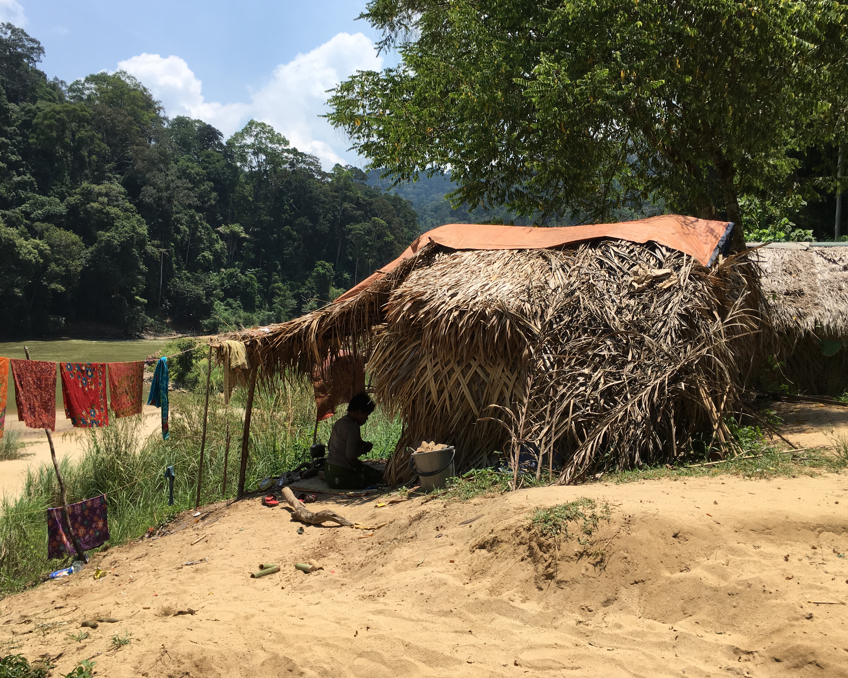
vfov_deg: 47.1
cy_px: 331
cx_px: 421
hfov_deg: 57.2
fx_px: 778
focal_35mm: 31
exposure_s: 1/1479
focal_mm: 4.15
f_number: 2.2
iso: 25
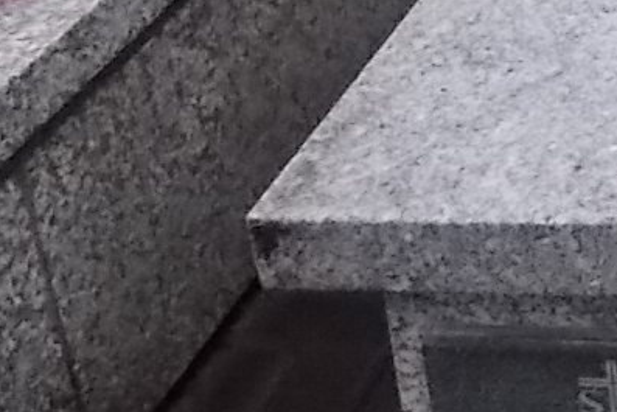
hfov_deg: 15.8
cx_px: 1138
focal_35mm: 109
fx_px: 1869
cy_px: -267
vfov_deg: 11.8
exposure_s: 1/400
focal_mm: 4.6
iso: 400
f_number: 3.2
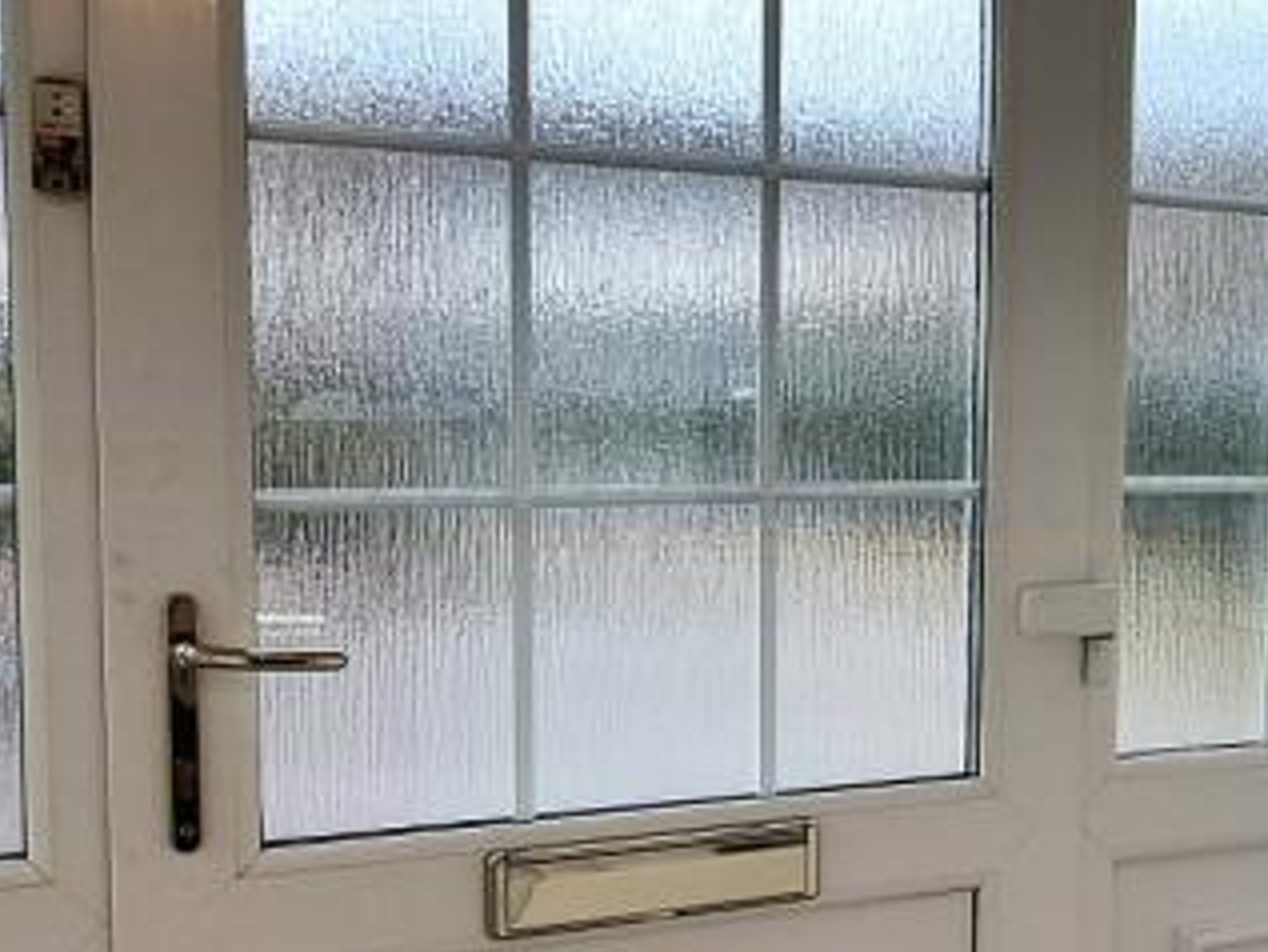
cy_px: 508
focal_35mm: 42
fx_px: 1539
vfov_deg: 34.4
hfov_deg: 44.1
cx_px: 852
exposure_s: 1/100
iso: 64
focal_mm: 2.2
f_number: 2.2
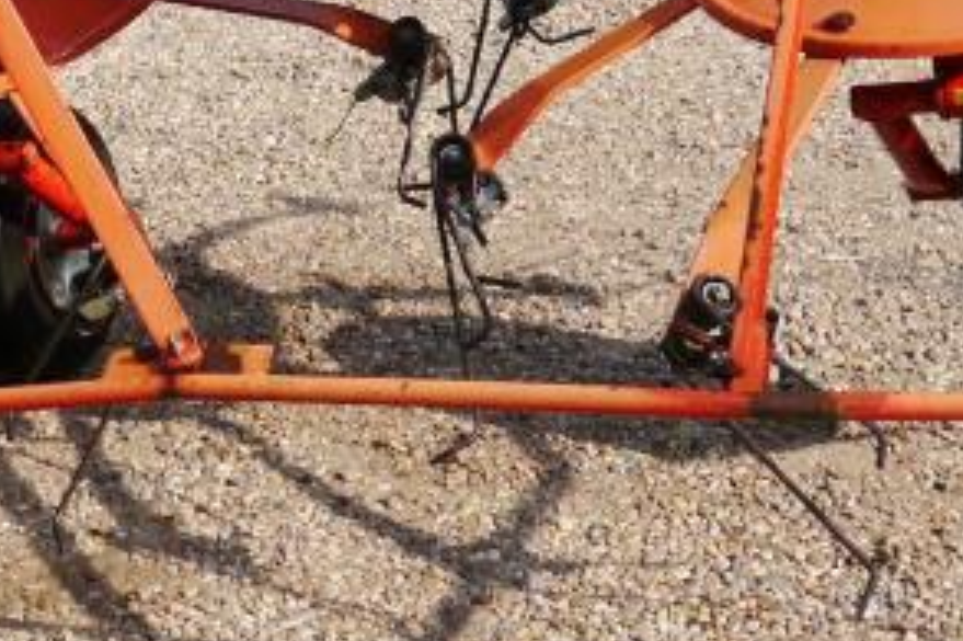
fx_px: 2914
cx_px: 391
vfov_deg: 11.9
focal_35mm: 109
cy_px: -368
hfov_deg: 18.7
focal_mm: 15
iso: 160
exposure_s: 1/320
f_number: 5.6
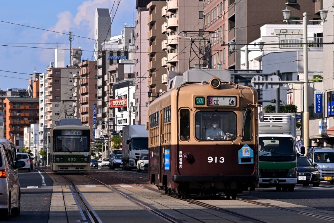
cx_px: 170
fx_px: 1670
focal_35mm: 180
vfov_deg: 7.6
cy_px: 78
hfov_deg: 11.4
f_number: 6.3
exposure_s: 1/1000
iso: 100
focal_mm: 90
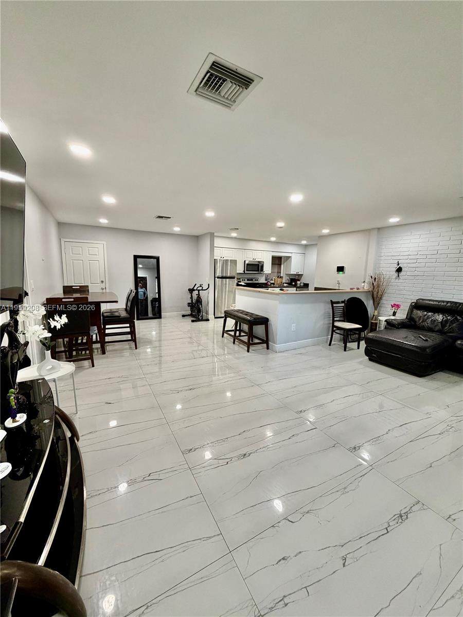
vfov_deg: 102.1
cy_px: 308
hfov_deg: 85.7
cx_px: 232
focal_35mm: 14
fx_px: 250
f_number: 2.2
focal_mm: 2.22
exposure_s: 1/120
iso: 320
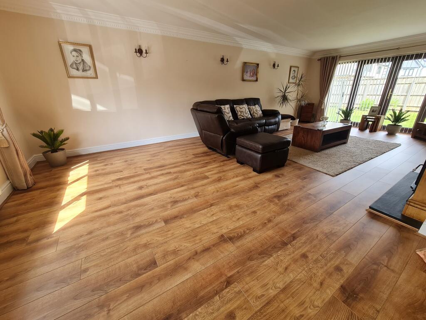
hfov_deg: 106.2
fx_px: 160
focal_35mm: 13
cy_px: 160
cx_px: 213
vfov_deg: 89.9
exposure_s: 1/100
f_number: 2.2
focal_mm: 2.2
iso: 64
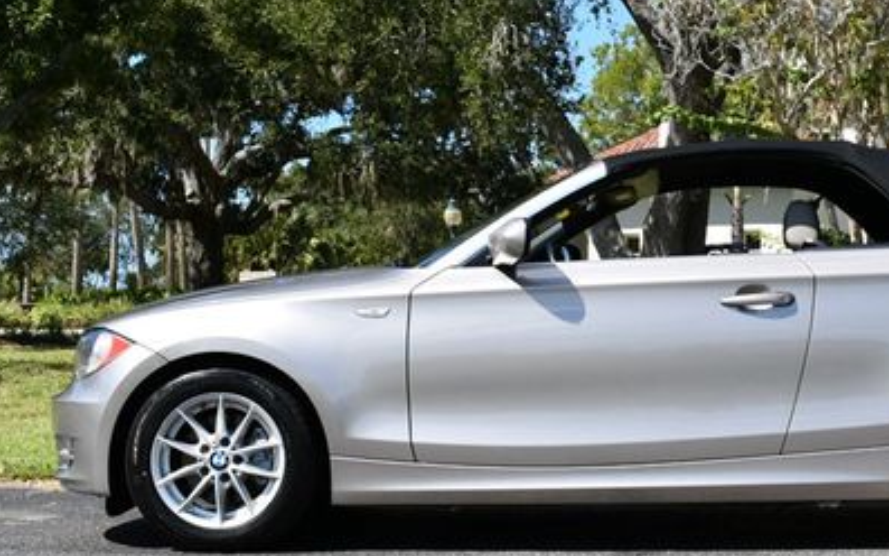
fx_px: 1914
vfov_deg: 16.5
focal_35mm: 79
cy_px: 191
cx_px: 670
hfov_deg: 25.8
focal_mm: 24
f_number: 8
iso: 100
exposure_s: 1/250
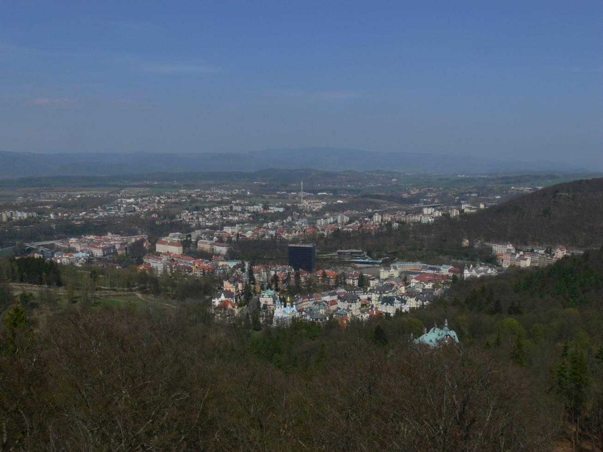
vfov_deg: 40.7
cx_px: 302
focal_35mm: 35
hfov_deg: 52.6
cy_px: 226
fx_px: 610
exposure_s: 1/400
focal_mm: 7.4
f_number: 8
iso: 100
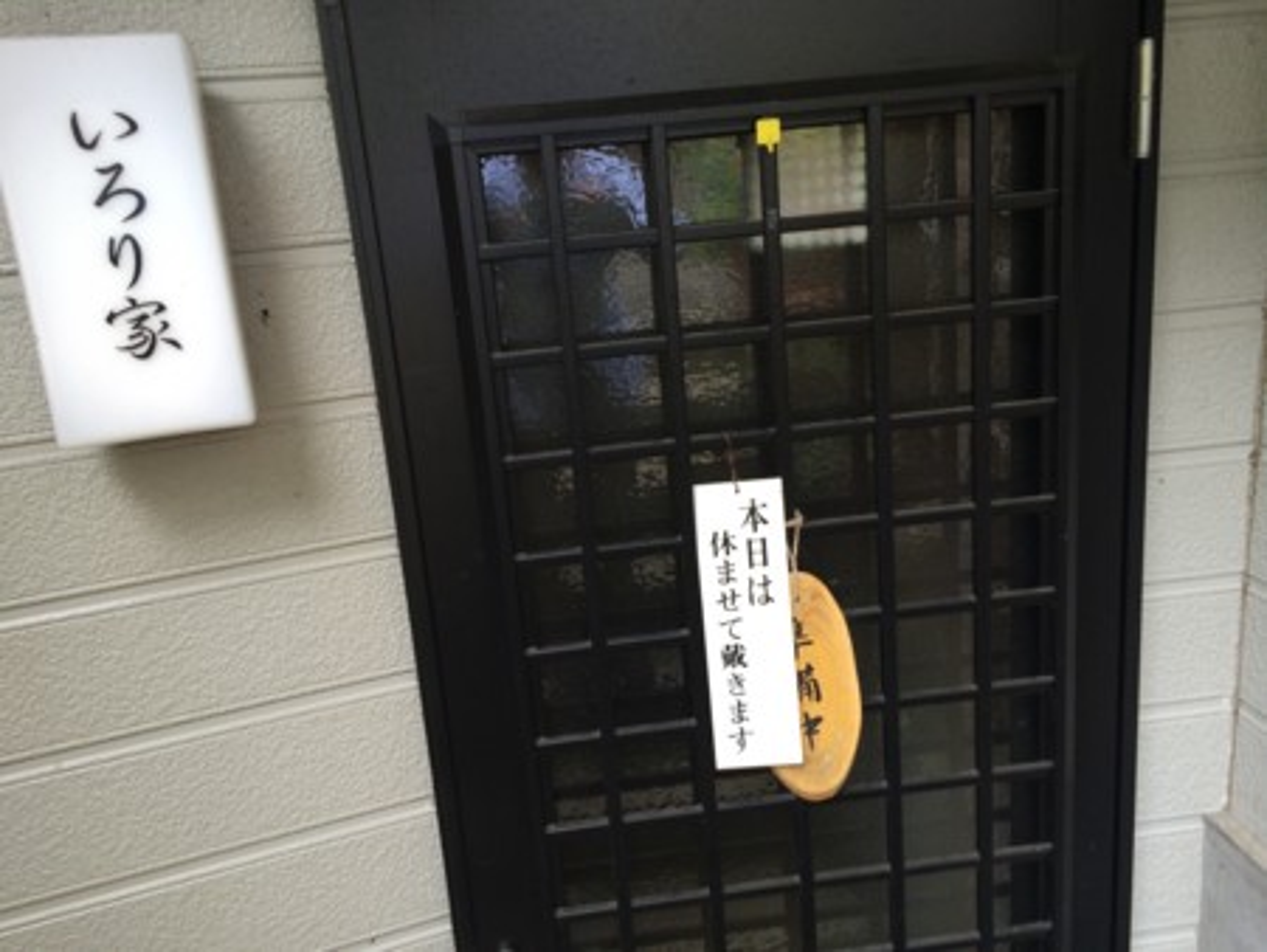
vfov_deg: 46.8
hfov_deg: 59.9
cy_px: 476
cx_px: 634
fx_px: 1099
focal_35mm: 30
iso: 40
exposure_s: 1/60
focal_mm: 4.12
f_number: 2.2
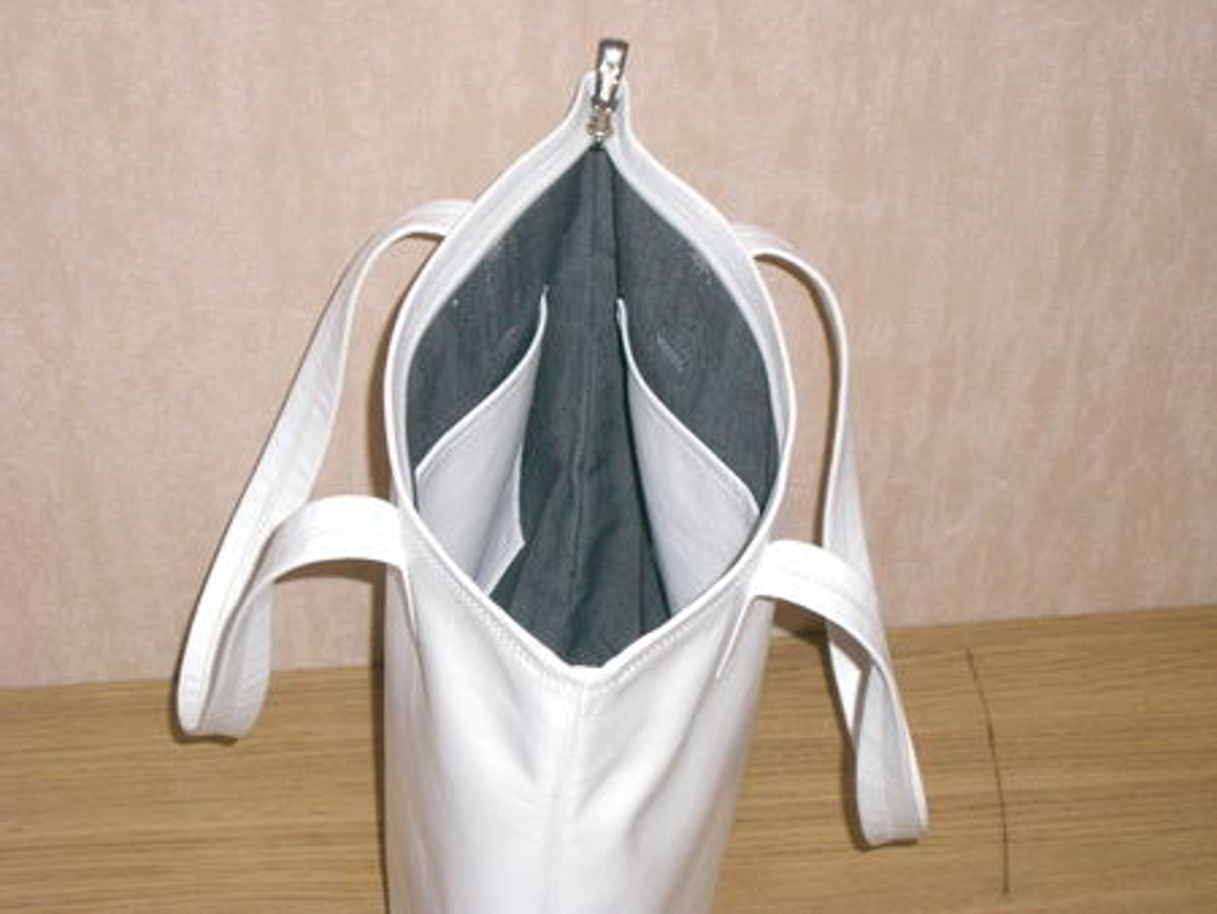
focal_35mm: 93
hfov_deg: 21.1
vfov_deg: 15.9
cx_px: 608
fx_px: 3271
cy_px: 457
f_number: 4.6
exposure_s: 1/80
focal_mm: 15.3
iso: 400
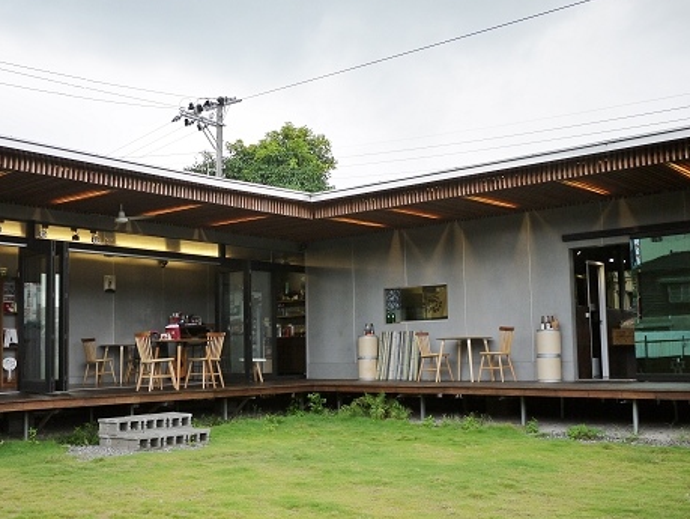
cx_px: 310
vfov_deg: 36.8
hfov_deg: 47.8
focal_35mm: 39
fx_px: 778
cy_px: 290
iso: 100
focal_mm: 14
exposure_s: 1/200
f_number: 2.5
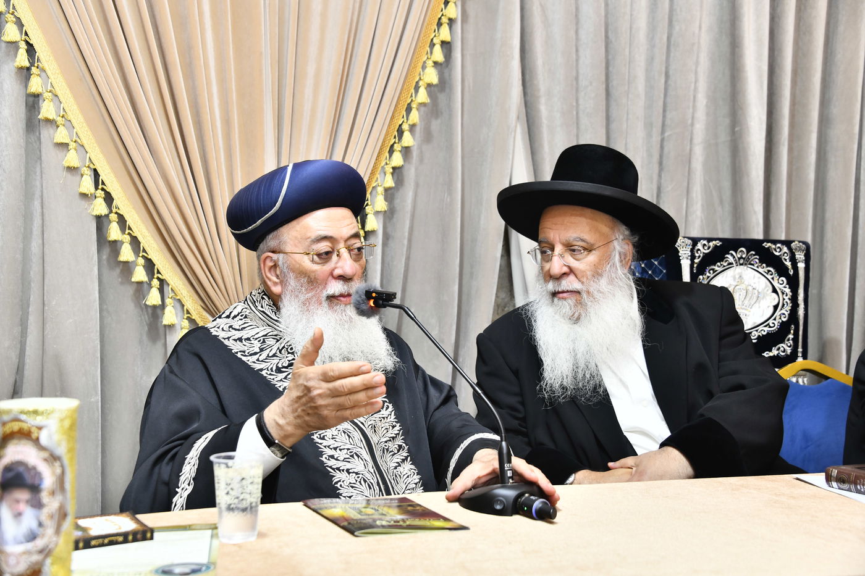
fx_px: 1201
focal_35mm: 50
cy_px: 288
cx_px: 432
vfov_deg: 27.0
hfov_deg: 39.6
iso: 800
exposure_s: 1/160
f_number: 5.6
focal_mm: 50
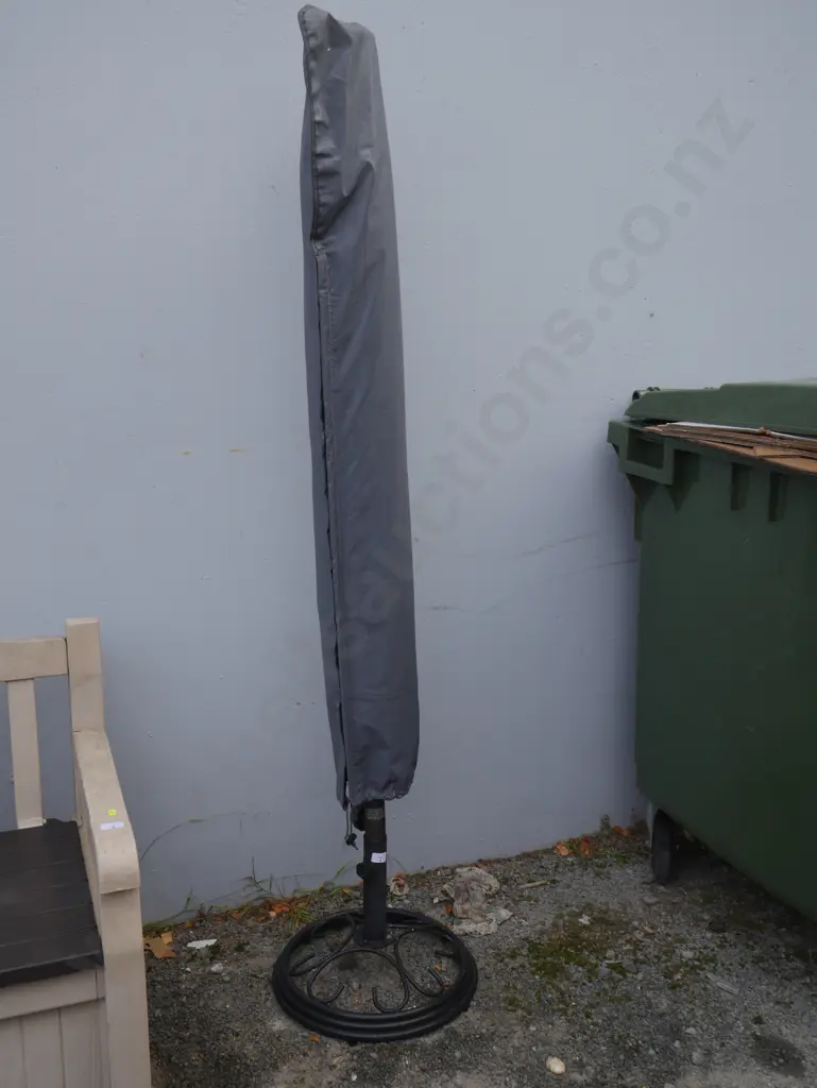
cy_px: 544
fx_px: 1069
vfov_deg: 53.9
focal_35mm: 34
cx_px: 408
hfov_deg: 41.8
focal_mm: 17
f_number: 4.5
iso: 200
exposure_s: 1/160
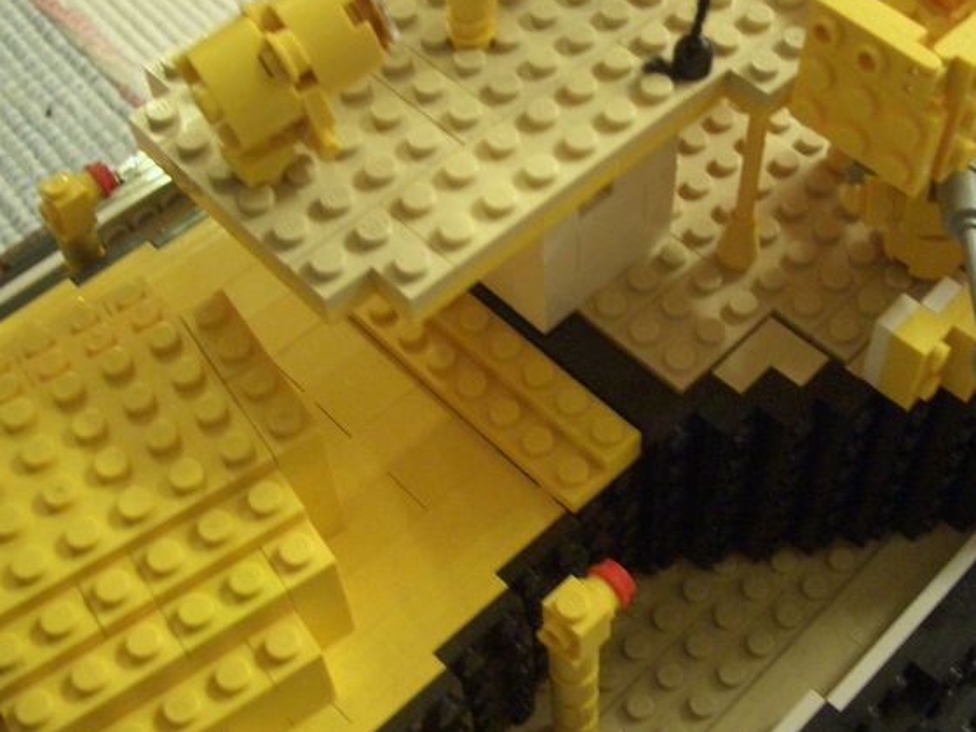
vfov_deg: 28.8
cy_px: 220
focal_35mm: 50
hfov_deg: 37.9
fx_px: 1410
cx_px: 627
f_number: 2.6
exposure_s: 1/10
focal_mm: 5.8
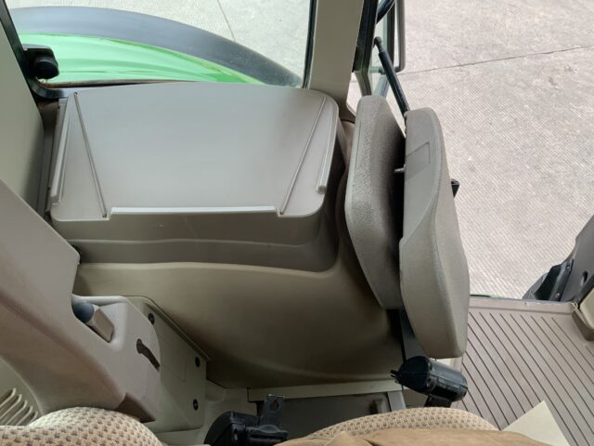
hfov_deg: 61.7
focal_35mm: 29
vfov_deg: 48.2
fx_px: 498
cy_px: 223
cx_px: 297
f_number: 1.8
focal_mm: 3
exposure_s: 1/122
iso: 25
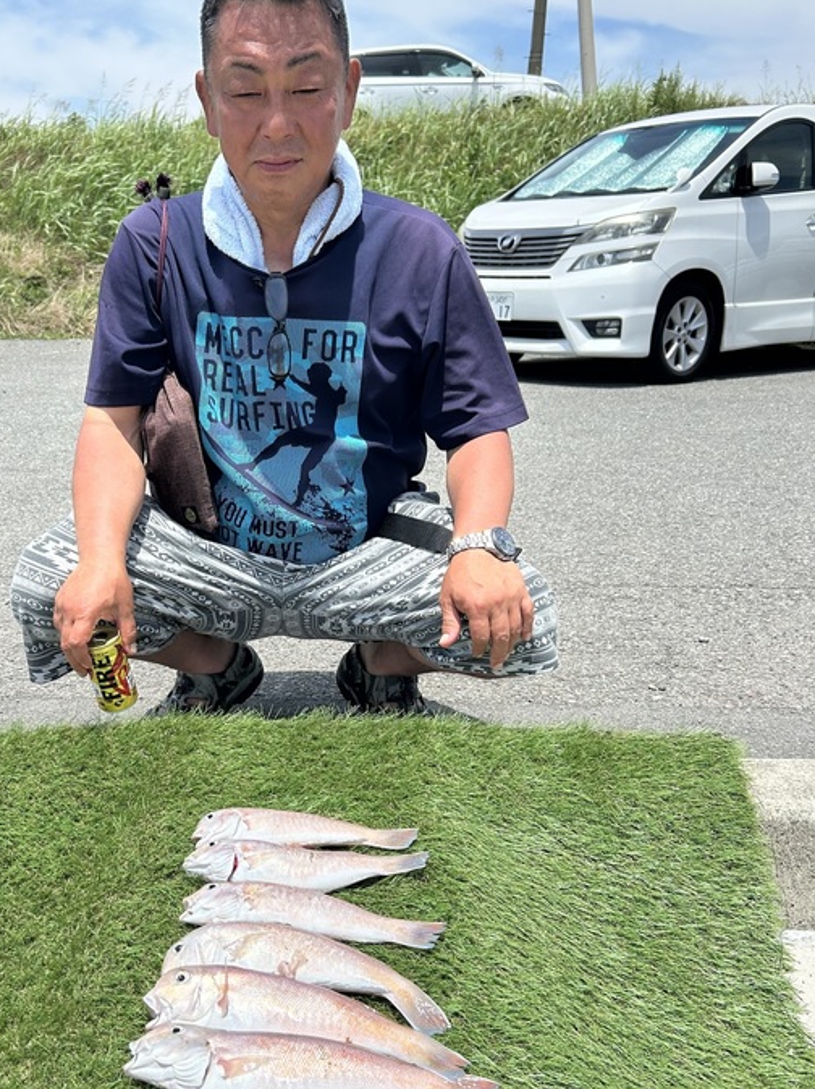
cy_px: 626
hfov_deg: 42.6
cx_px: 315
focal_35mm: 33
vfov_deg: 55.1
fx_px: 1037
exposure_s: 1/4831
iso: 50
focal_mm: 5.7
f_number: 1.5
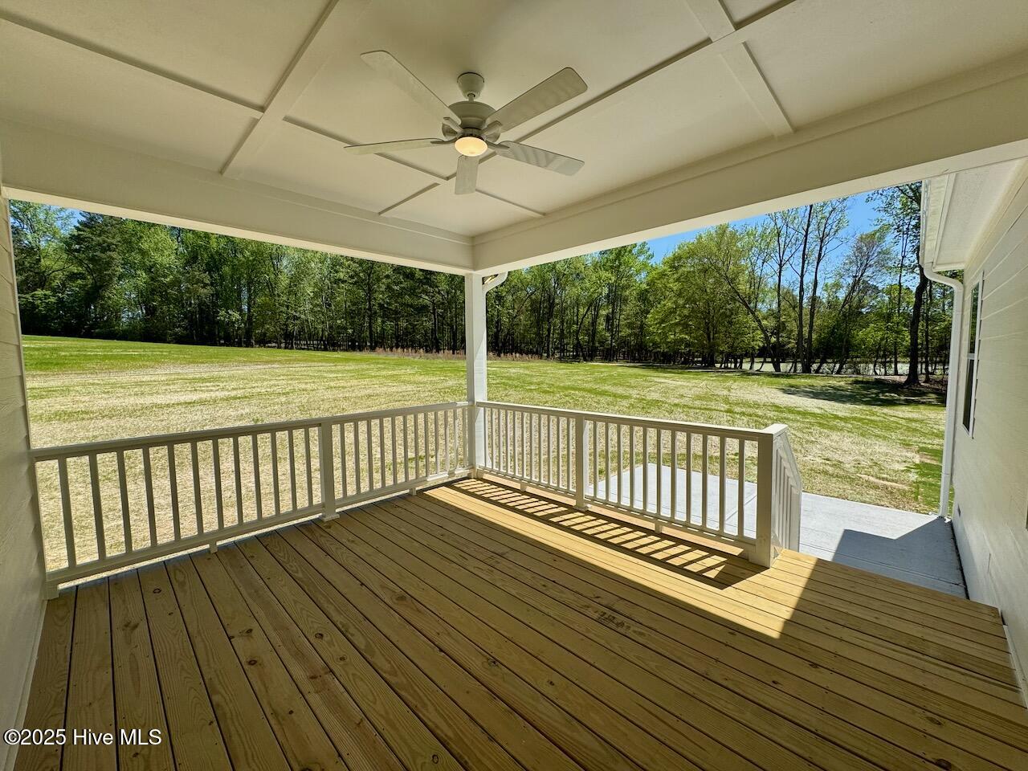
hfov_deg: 102.1
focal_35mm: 14
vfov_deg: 85.7
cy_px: 386
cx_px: 514
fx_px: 416
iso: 50
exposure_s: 1/2146
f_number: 2.2
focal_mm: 2.22
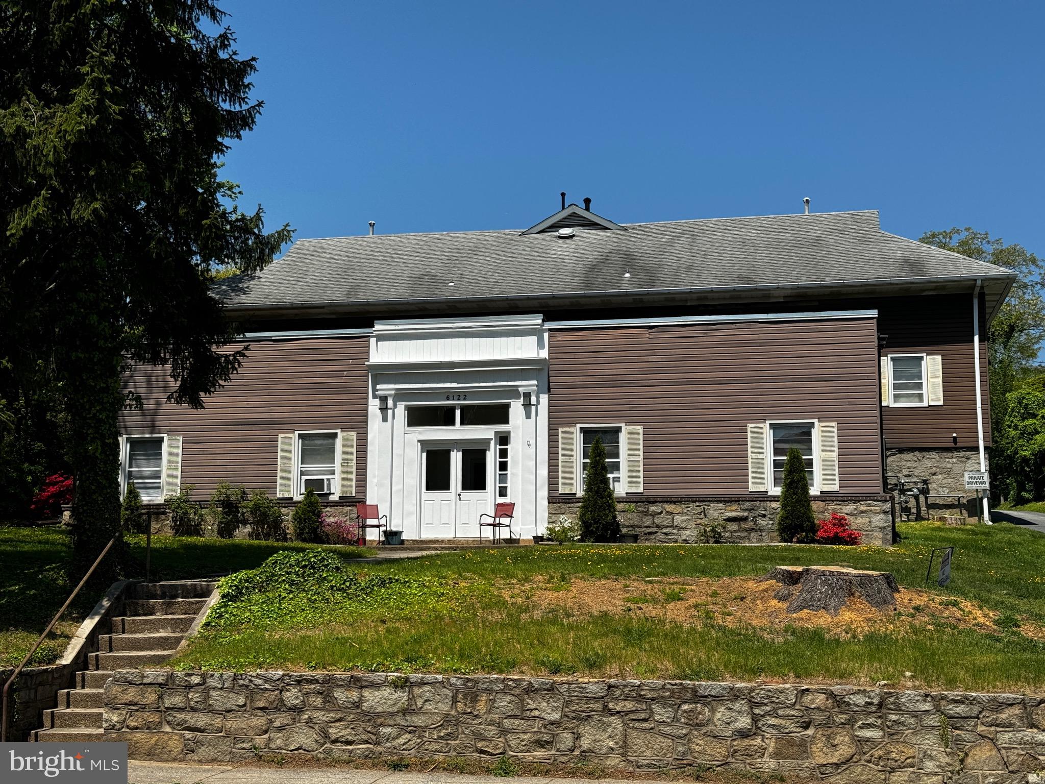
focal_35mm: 48
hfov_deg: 39.7
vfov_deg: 30.3
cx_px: 522
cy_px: 392
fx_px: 1449
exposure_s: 1/4975
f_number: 1.78
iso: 64
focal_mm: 6.76
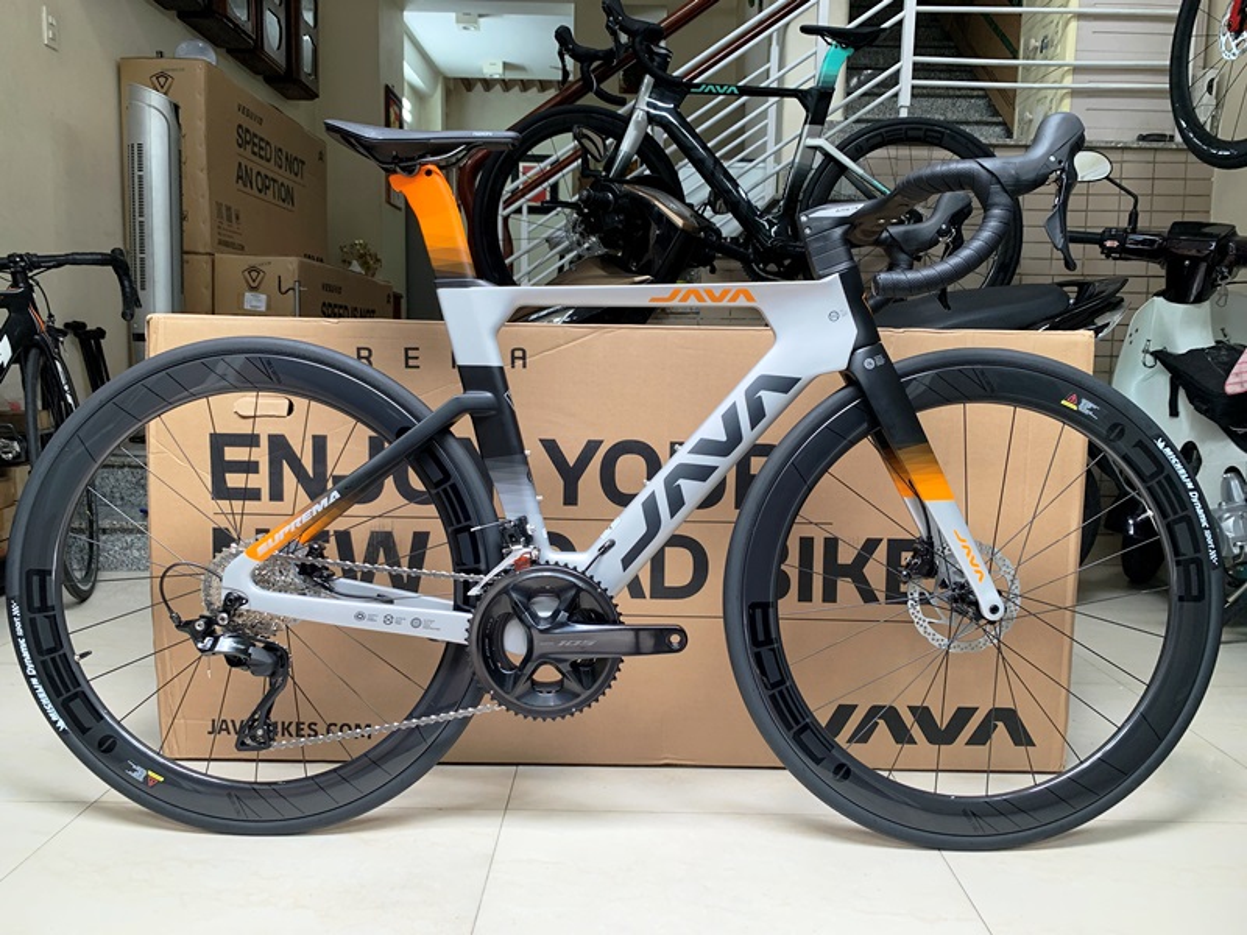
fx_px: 937
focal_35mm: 26
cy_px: 468
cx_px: 624
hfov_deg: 67.3
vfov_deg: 53.1
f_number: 1.8
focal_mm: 4.25
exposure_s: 1/103
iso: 100
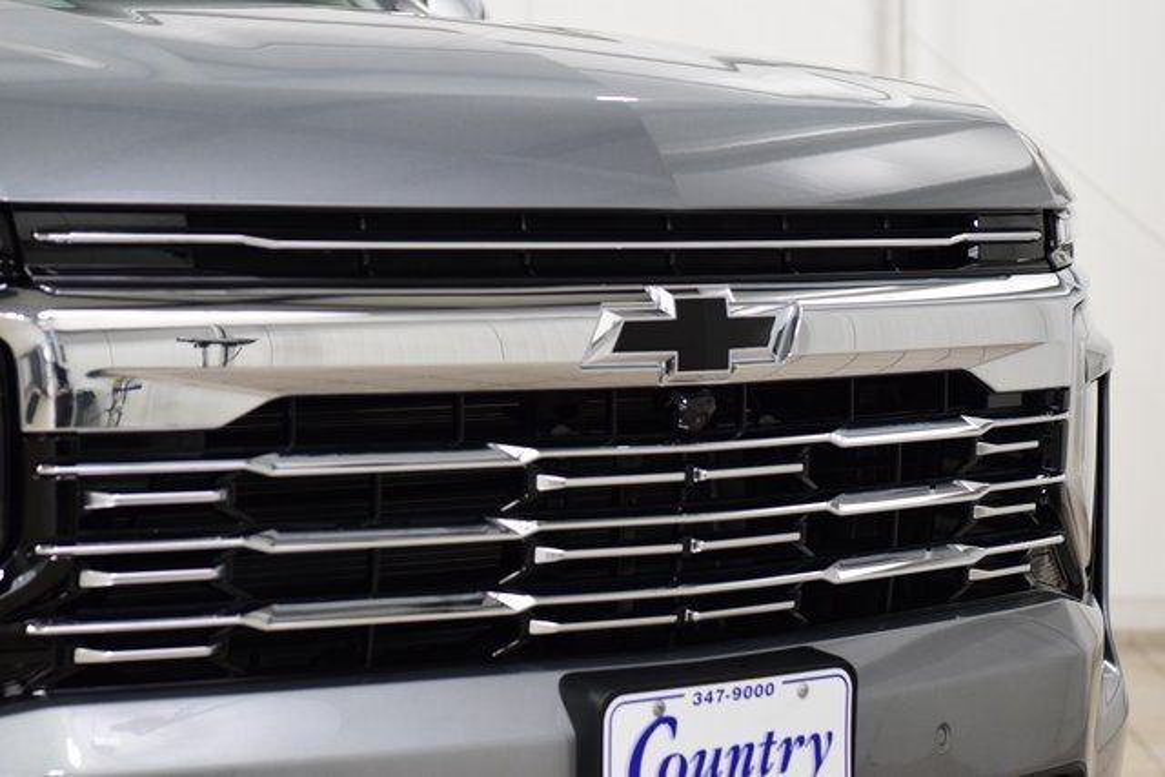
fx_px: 3398
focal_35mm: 105
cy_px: 388
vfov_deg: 13.0
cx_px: 582
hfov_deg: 19.5
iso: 1600
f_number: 4
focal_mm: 70
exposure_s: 1/125
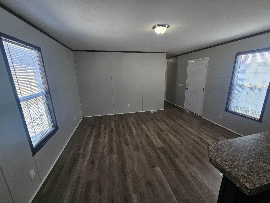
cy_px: 102
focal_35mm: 13
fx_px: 101
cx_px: 135
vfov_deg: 89.9
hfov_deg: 106.2
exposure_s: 1/207
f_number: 2.2
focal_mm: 2.2
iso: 125
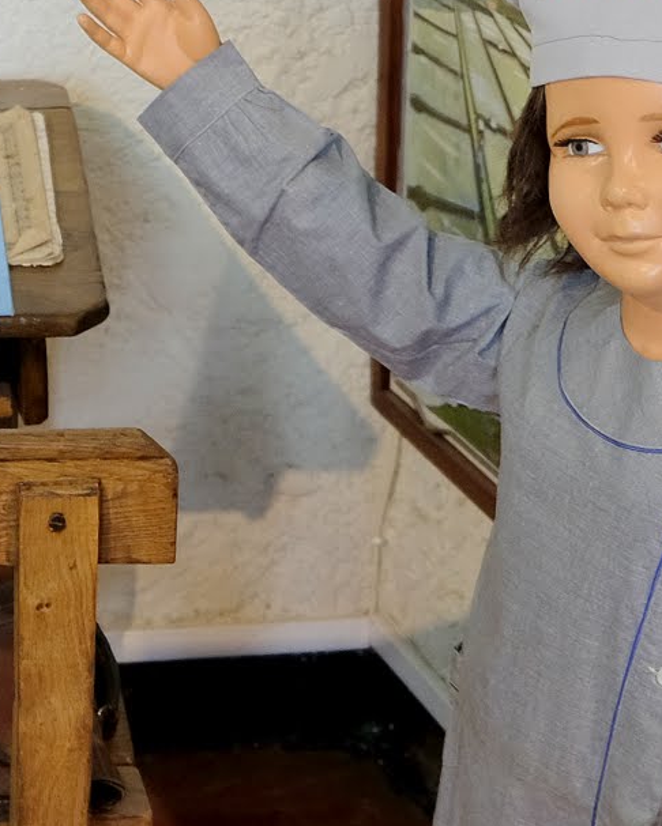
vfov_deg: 16.8
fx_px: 2791
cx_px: -195
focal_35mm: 114
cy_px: 518
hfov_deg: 13.1
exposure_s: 1/34
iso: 400
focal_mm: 24.3
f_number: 3.2
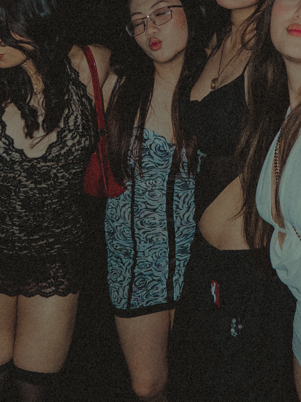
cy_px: 59
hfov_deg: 24.3
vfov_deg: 31.1
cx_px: 189
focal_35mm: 60
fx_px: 696
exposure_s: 1/200
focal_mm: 12
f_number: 2.8
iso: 320
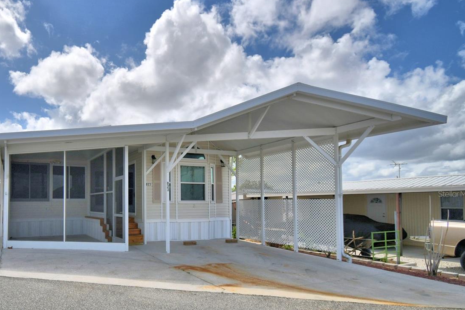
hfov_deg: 74.7
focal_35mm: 22
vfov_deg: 56.5
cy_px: 194
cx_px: 135
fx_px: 284
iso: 100
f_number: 4.5
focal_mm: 10
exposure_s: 1/2000
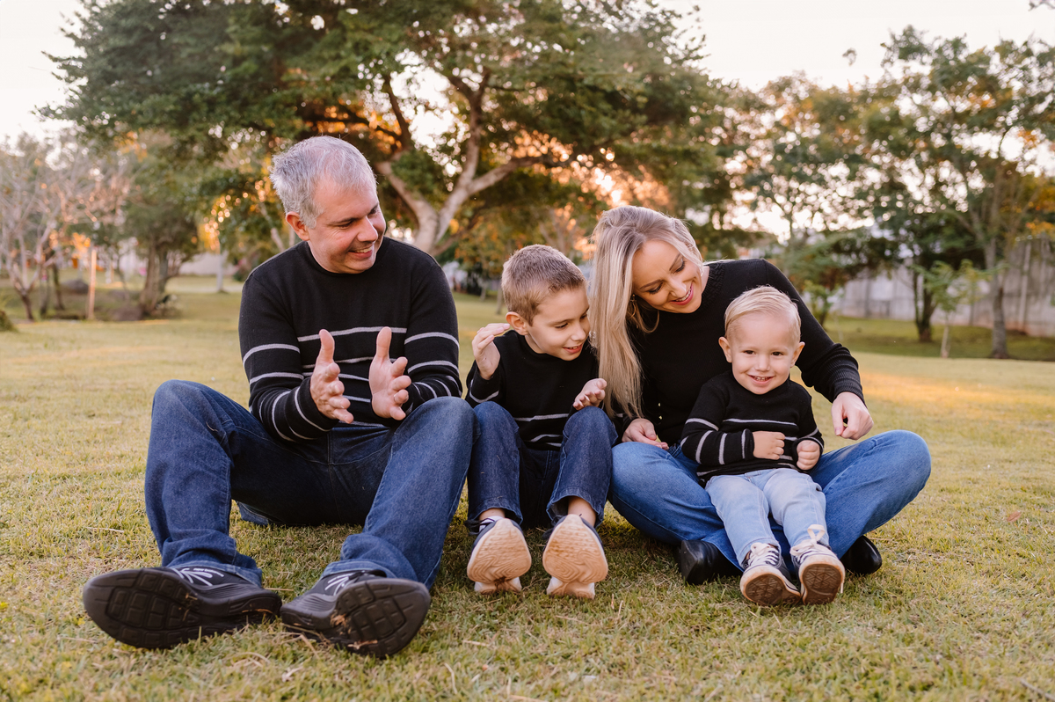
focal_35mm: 35
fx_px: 1025
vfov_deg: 37.8
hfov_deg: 54.5
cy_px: 351
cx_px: 528
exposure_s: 1/500
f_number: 3.2
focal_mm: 35
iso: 640
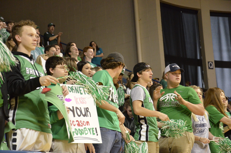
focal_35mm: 99
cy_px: 76
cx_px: 116
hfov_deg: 20.7
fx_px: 634
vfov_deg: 13.8
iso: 4000
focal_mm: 66
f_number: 5.3
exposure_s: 1/250
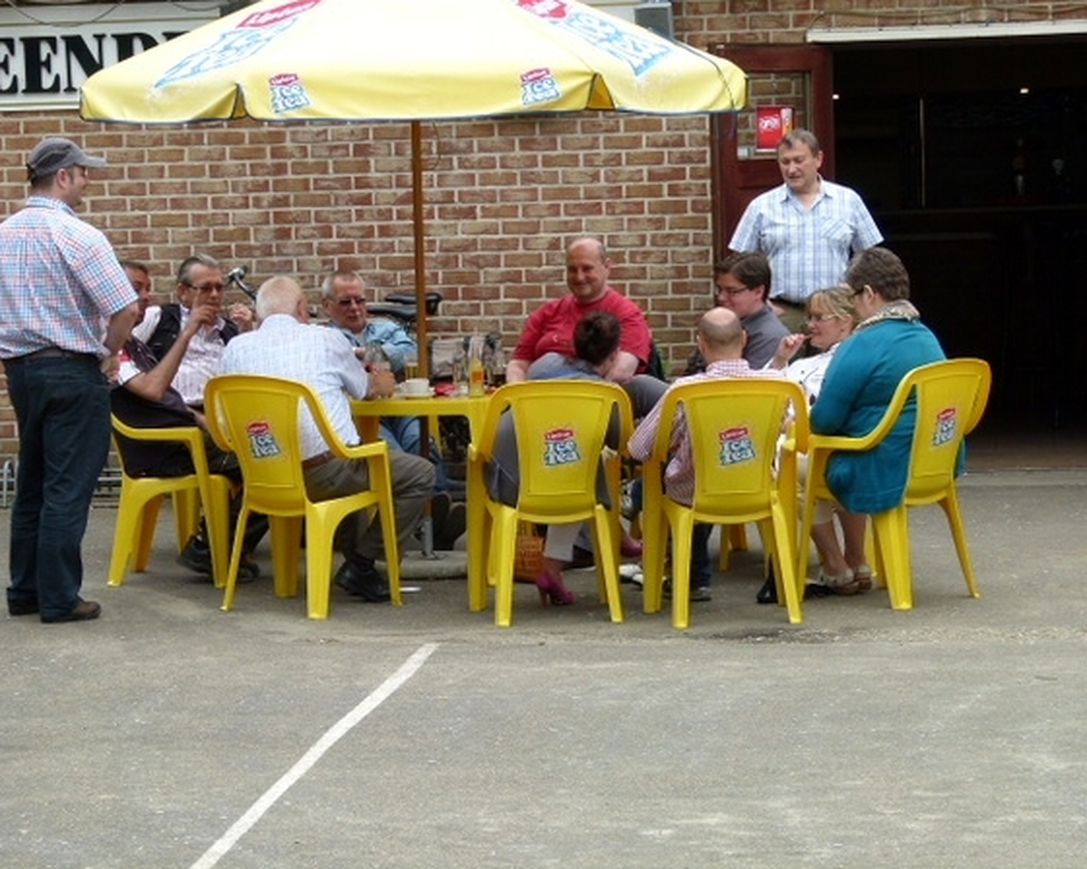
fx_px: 3603
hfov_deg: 17.2
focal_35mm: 112
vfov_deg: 13.8
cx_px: 522
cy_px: 434
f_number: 4
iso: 100
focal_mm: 19.3
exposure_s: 1/160
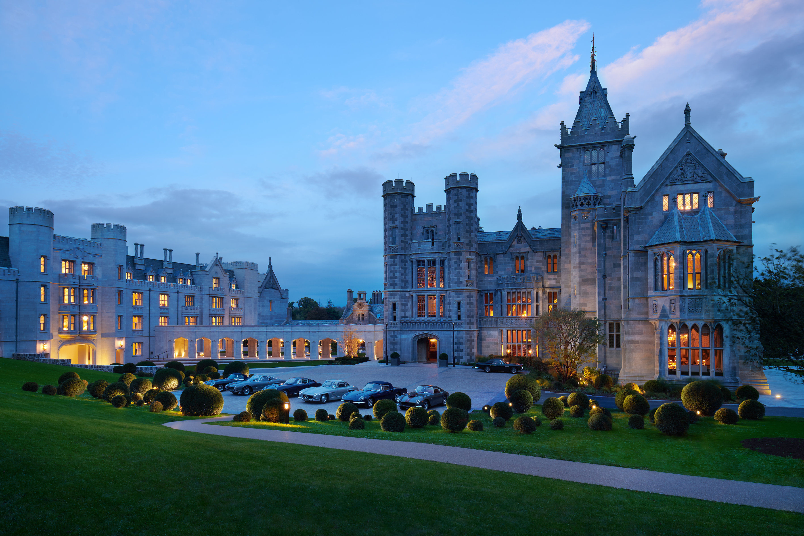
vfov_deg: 59.5
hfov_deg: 81.2
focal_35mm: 21
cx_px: 402
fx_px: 469
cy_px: 268
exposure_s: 4
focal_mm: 21
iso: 100
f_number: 16
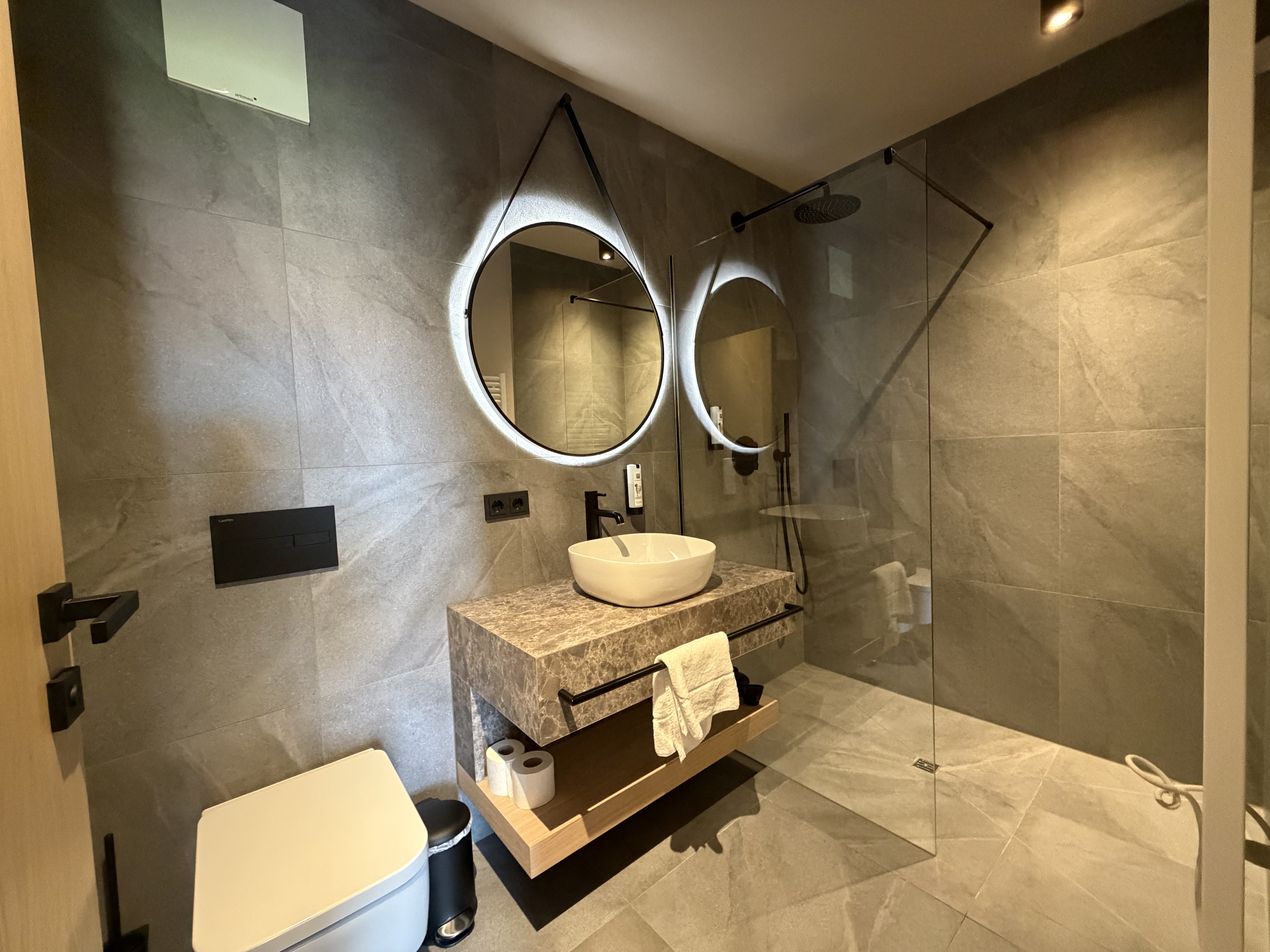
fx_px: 514
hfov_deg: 102.1
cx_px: 635
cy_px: 476
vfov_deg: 85.7
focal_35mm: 14
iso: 1000
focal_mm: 2.22
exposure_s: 1/50
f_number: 2.2
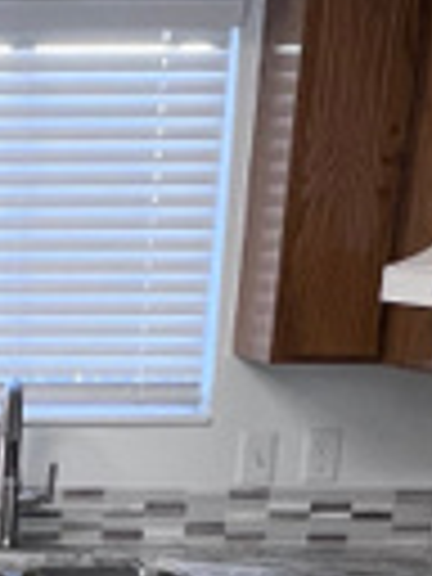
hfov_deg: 17.3
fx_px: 1298
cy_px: 706
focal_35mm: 78
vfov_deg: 22.8
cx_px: -194
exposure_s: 1/120
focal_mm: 1.57
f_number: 1.8
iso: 160
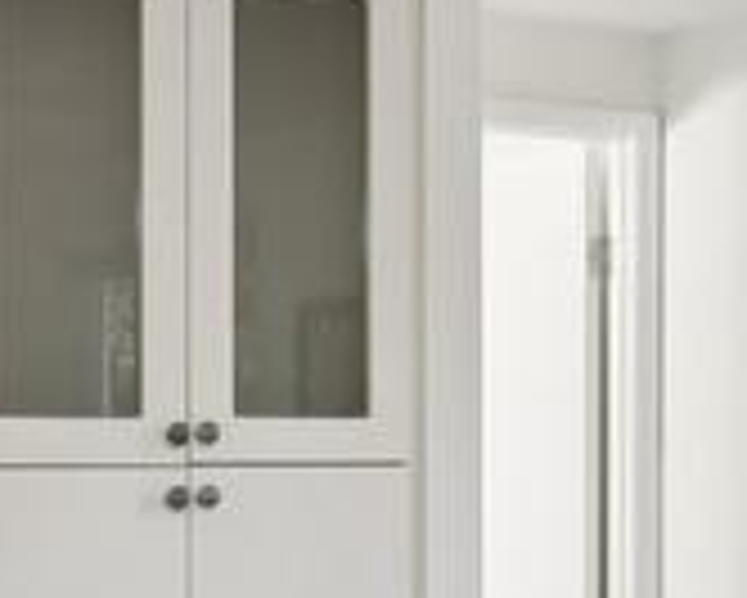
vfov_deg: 12.8
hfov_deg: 15.2
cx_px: 999
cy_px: 477
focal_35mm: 120
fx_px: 2648
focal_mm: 14.7
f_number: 8
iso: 200
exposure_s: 1/10
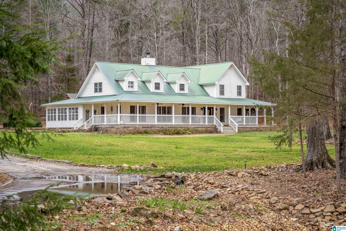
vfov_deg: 18.2
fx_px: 721
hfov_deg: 27.0
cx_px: 173
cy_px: 116
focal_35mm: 75
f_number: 4.5
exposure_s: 1/640
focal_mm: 50
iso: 800
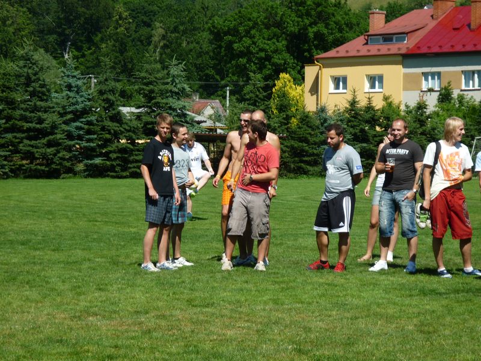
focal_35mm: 132
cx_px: 240
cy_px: 180
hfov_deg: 14.9
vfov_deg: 11.2
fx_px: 1834
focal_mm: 22
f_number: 5.9
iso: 80
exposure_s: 1/320
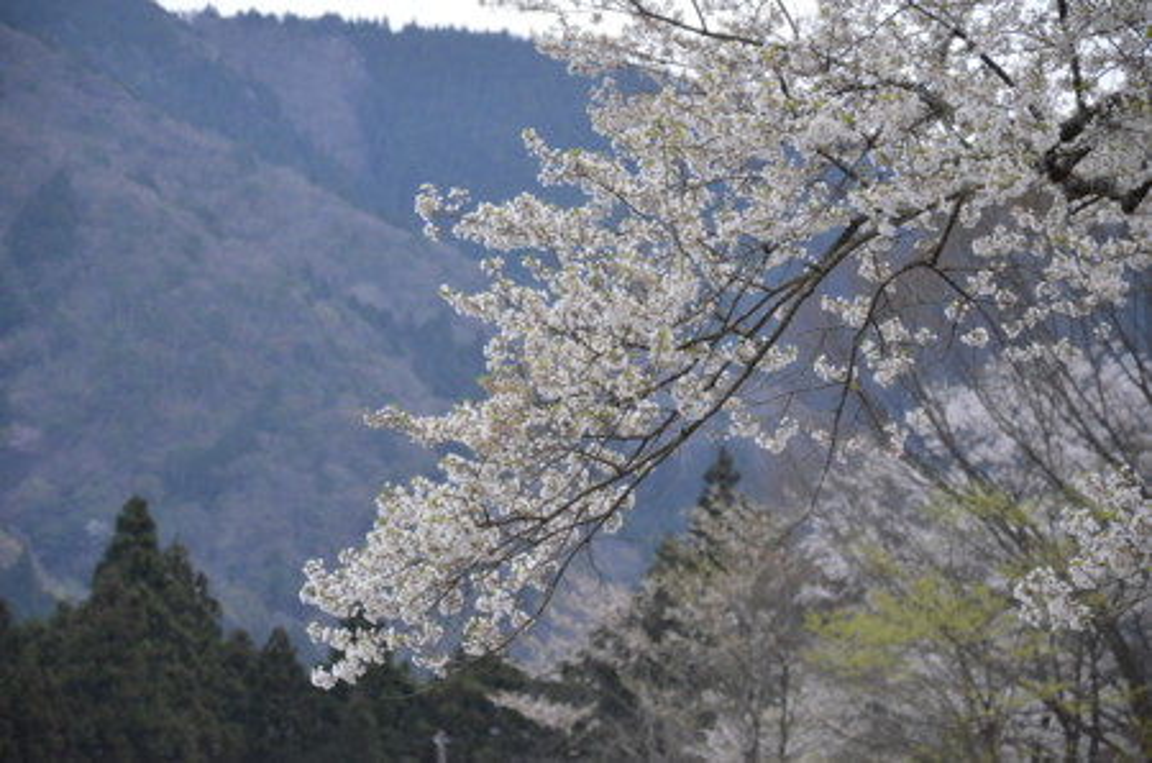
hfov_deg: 13.1
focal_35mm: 158
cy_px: 382
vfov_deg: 8.7
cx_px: 576
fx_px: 5029
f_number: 5.6
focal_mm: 105
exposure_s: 1/8000
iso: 4000
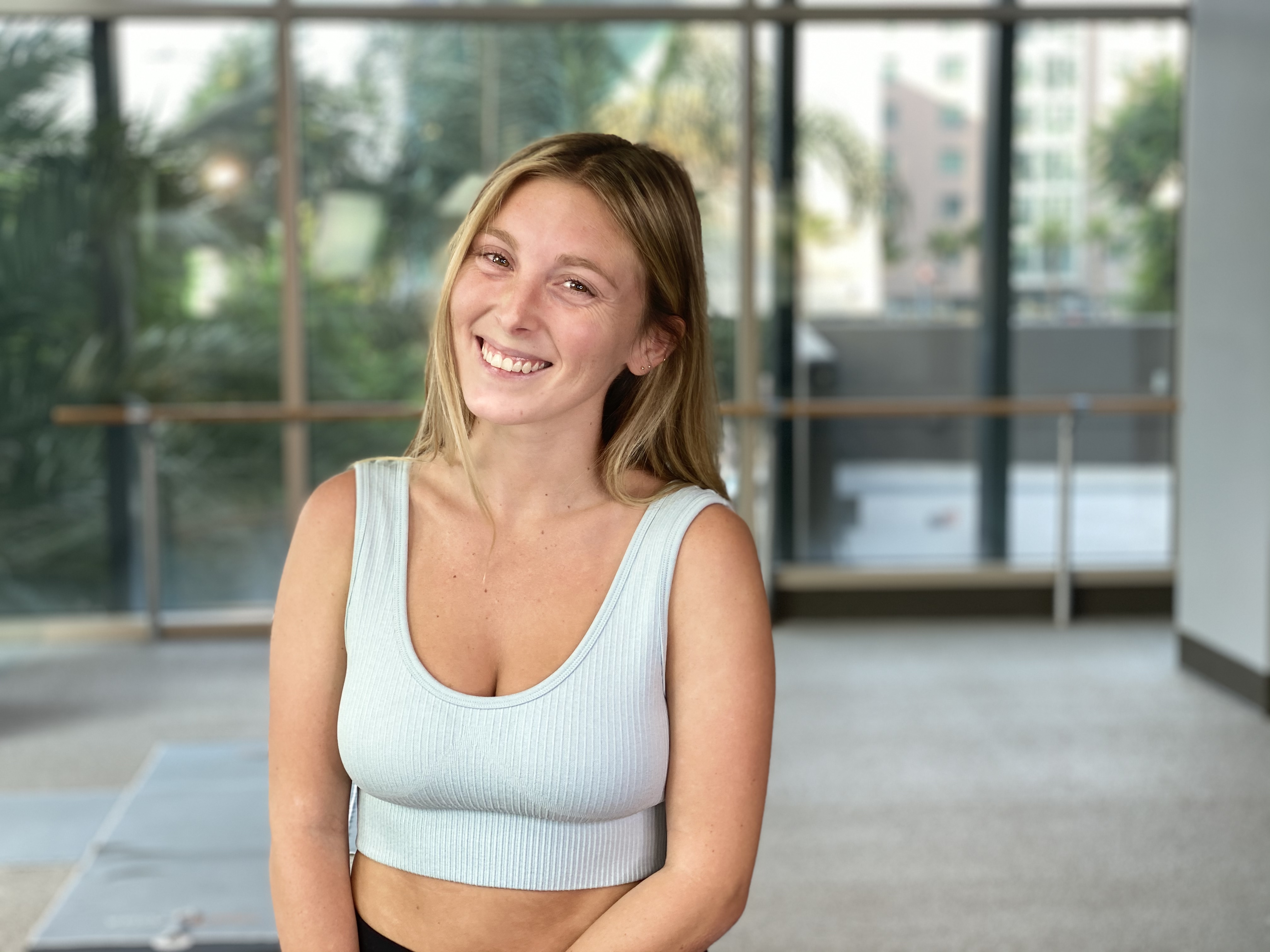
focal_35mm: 52
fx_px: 1908
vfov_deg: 28.0
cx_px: 635
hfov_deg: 36.8
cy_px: 476
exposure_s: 1/120
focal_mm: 6
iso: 32
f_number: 2
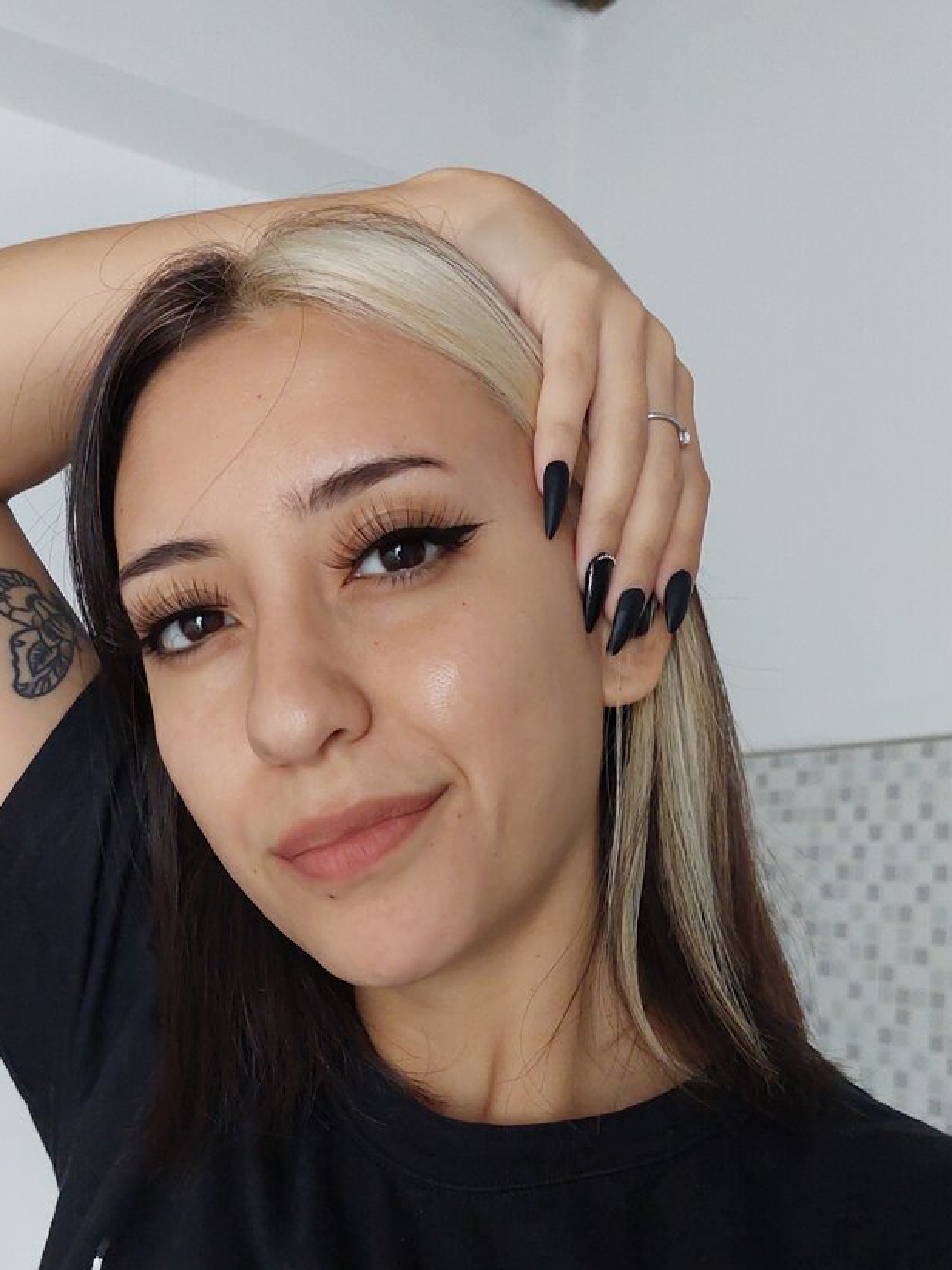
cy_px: 826
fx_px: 1284
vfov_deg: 51.8
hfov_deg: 40.7
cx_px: 441
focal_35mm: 35
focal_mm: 5.23
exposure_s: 1/50
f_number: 1.8
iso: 500
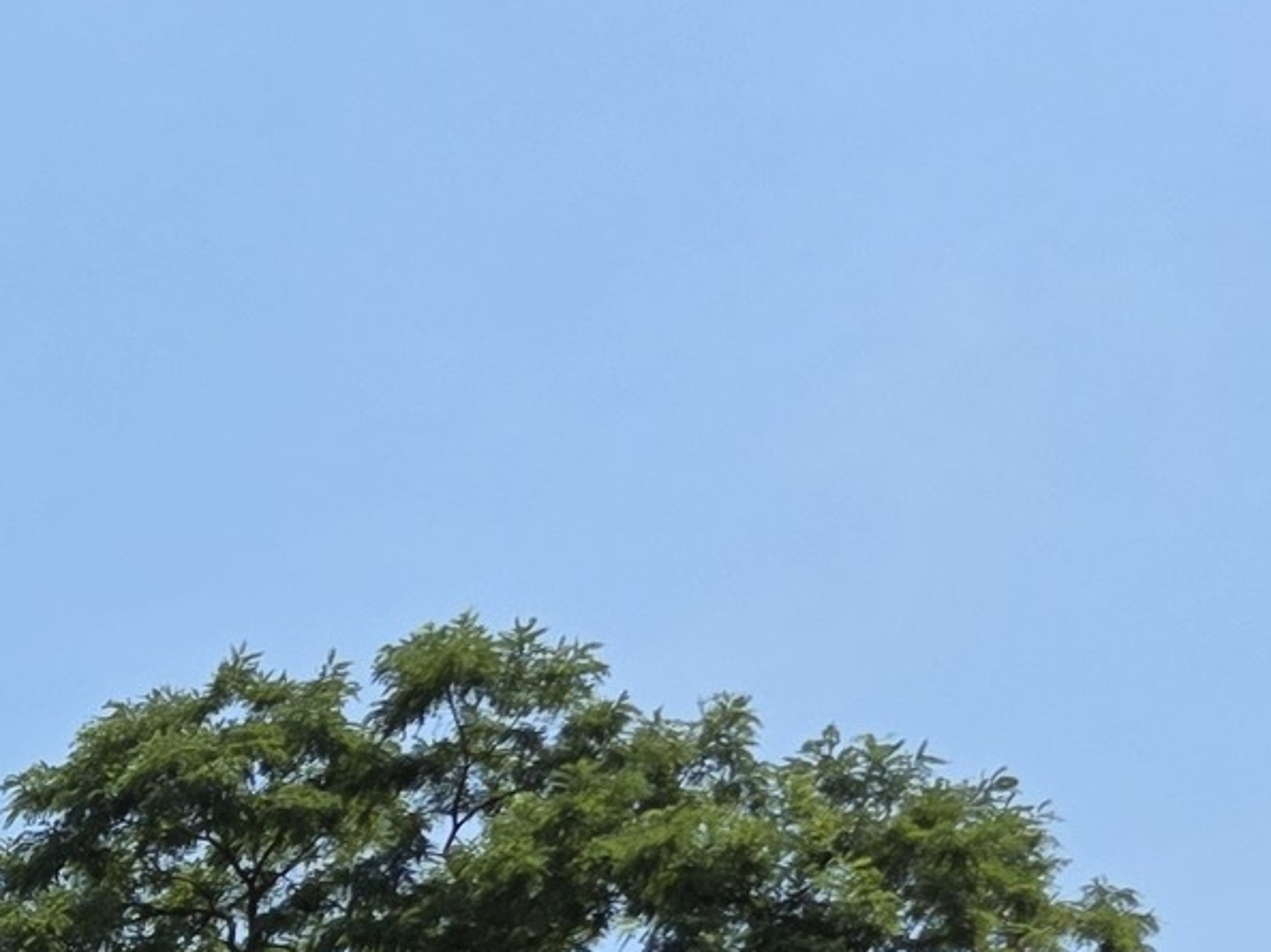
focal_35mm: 119
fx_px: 4368
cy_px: 1951
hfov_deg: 13.2
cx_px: -1592
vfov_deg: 11.2
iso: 80
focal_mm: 6.3
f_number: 1.7
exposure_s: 1/6574
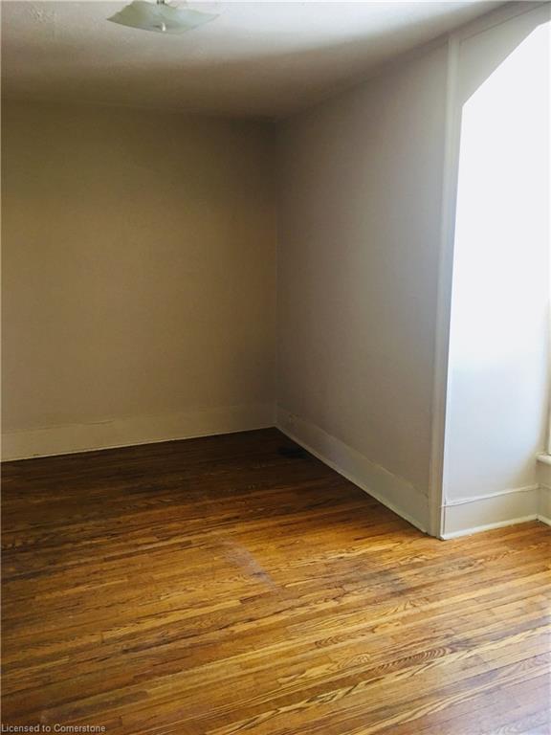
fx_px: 615
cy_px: 368
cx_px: 276
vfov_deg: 61.7
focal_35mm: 29
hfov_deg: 48.2
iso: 64
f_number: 2.2
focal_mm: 4.15
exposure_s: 1/15
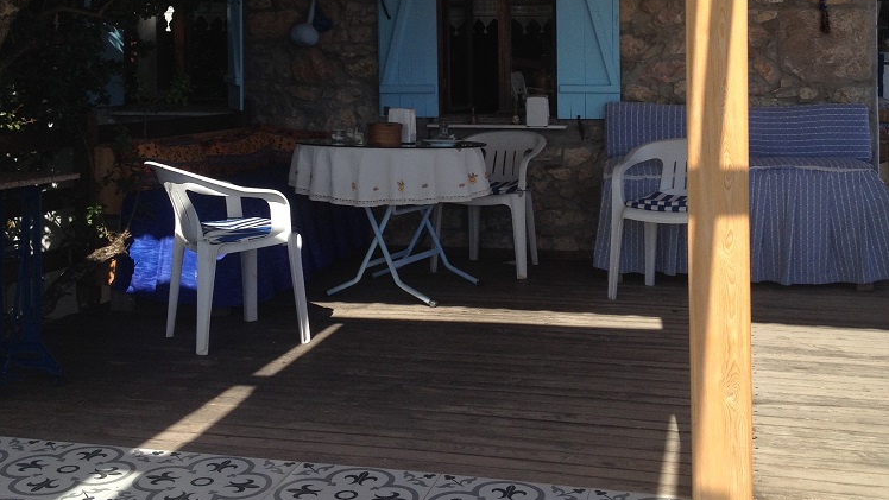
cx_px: 444
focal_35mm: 51
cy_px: 82
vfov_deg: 23.1
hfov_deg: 40.6
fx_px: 1202
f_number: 2.4
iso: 50
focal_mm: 4.28
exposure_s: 1/1346
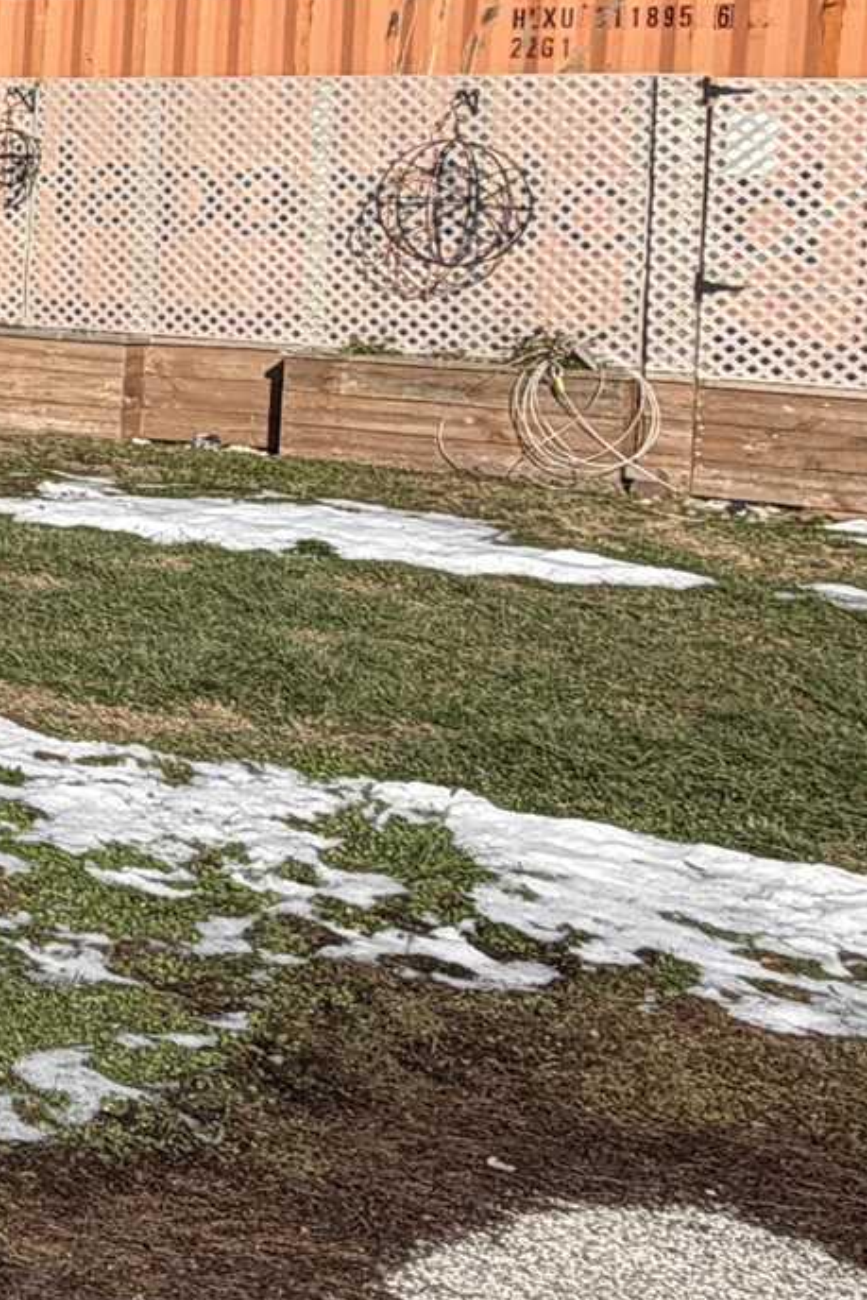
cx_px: -1169
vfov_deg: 30.2
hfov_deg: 14.5
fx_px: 2347
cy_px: 257
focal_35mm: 65
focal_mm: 2.22
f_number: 2.2
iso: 20
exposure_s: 1/1068
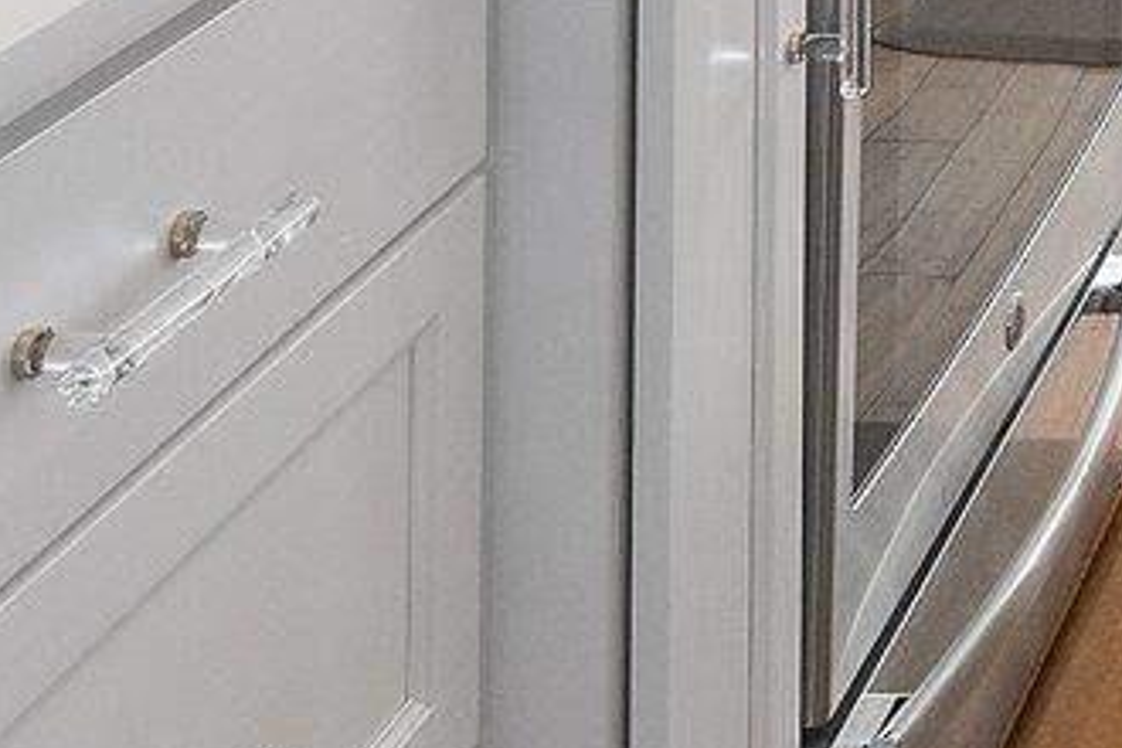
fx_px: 2898
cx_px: 1836
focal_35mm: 93
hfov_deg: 18.5
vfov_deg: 11.8
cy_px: -1096
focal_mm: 10
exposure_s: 1/20
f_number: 8
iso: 400
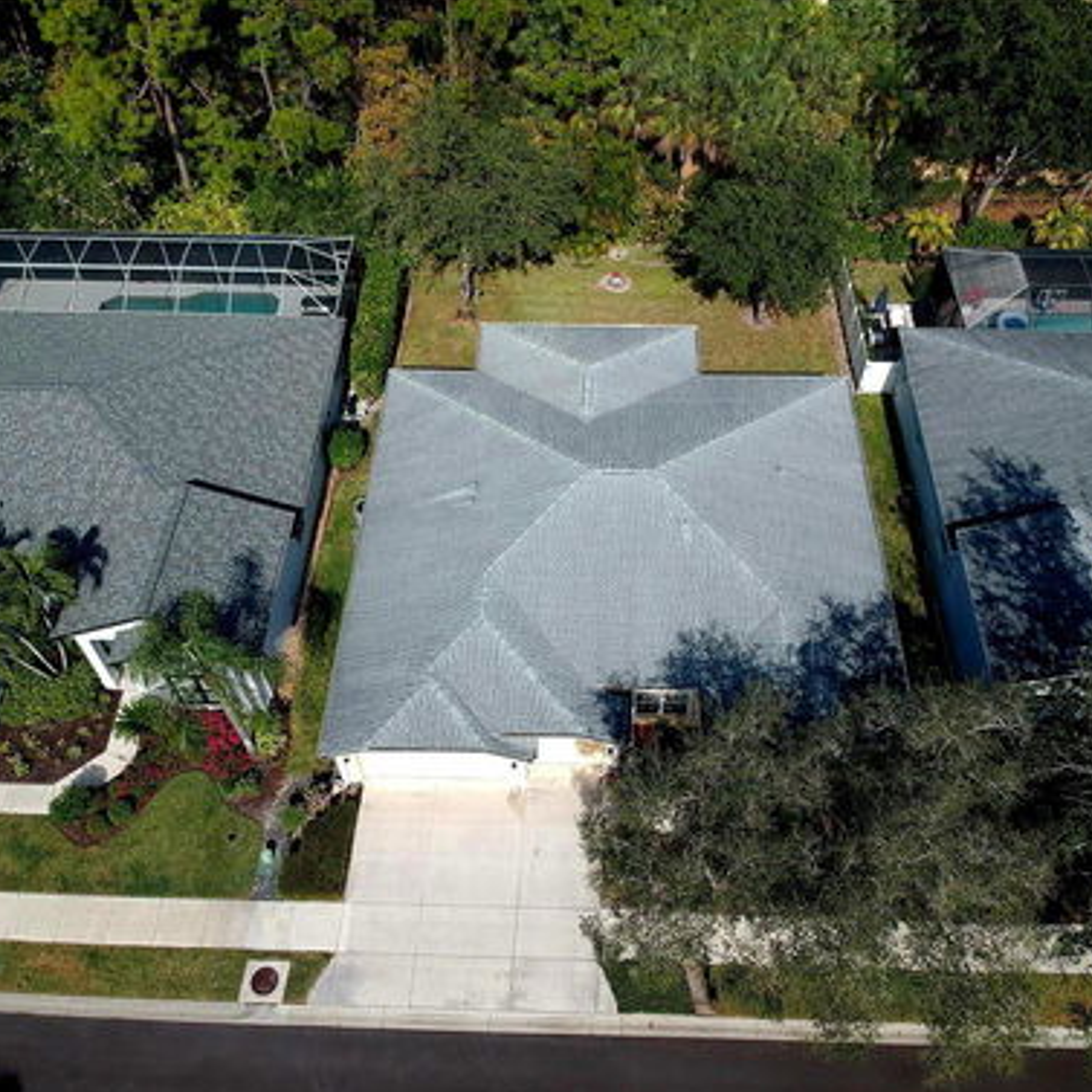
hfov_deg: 54.0
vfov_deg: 54.0
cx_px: 574
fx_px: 1071
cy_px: 550
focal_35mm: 30
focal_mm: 4.49
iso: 100
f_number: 2.6
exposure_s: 1/1000
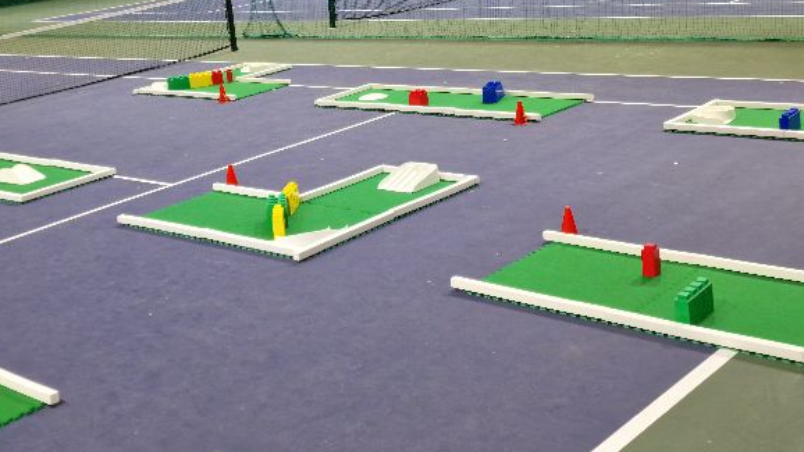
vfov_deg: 22.7
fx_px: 1108
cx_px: 325
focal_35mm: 52
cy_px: 75
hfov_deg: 39.7
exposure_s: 1/50
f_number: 1.8
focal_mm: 6.4
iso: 80
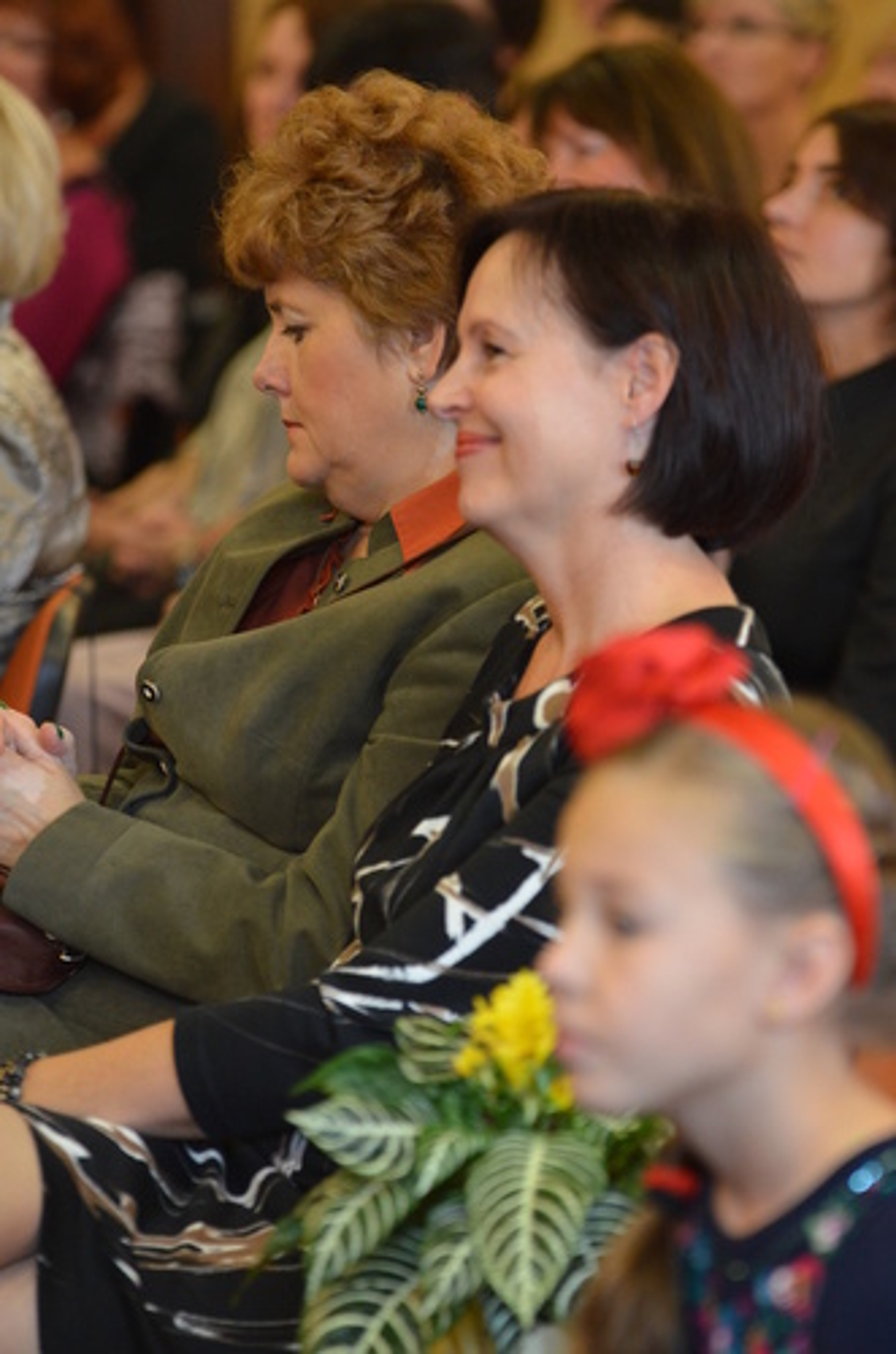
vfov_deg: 9.8
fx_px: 7878
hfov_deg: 6.5
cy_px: 677
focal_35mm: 210
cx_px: 448
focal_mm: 140
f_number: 2.8
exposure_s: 1/100
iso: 1600
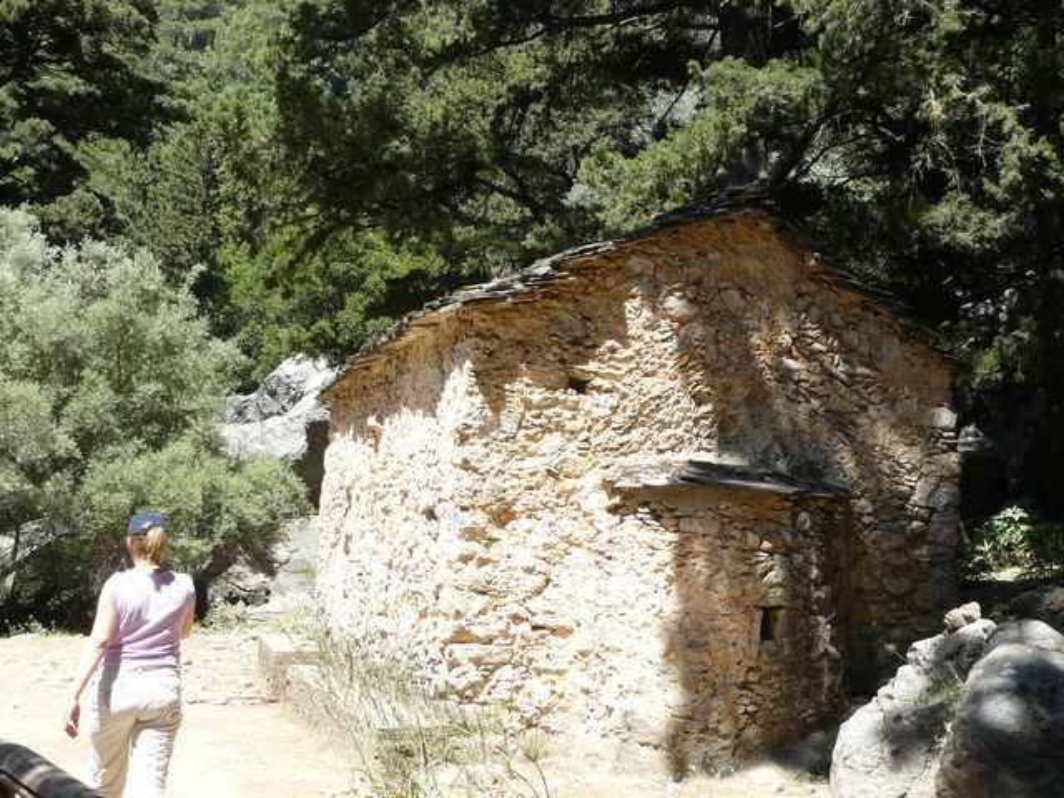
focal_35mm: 49
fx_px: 1506
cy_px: 399
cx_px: 532
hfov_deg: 38.9
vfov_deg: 29.7
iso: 100
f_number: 4.5
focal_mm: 8.1
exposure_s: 1/200
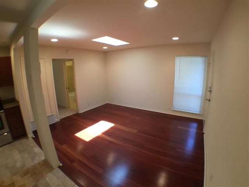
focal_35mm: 29
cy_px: 94
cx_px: 124
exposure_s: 1/30
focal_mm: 4.15
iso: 64
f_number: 2.2
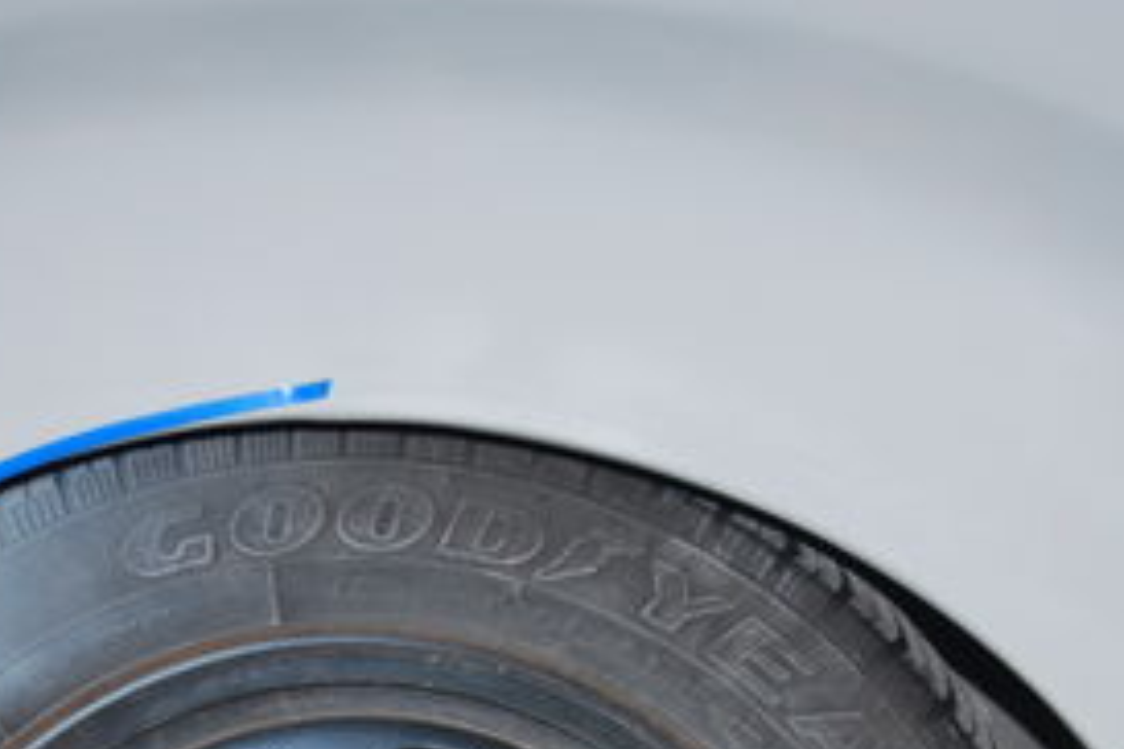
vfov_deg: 11.0
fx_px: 3845
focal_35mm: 123
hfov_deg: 16.6
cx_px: 399
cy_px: 831
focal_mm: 35
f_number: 4.8
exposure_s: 1/60
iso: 200
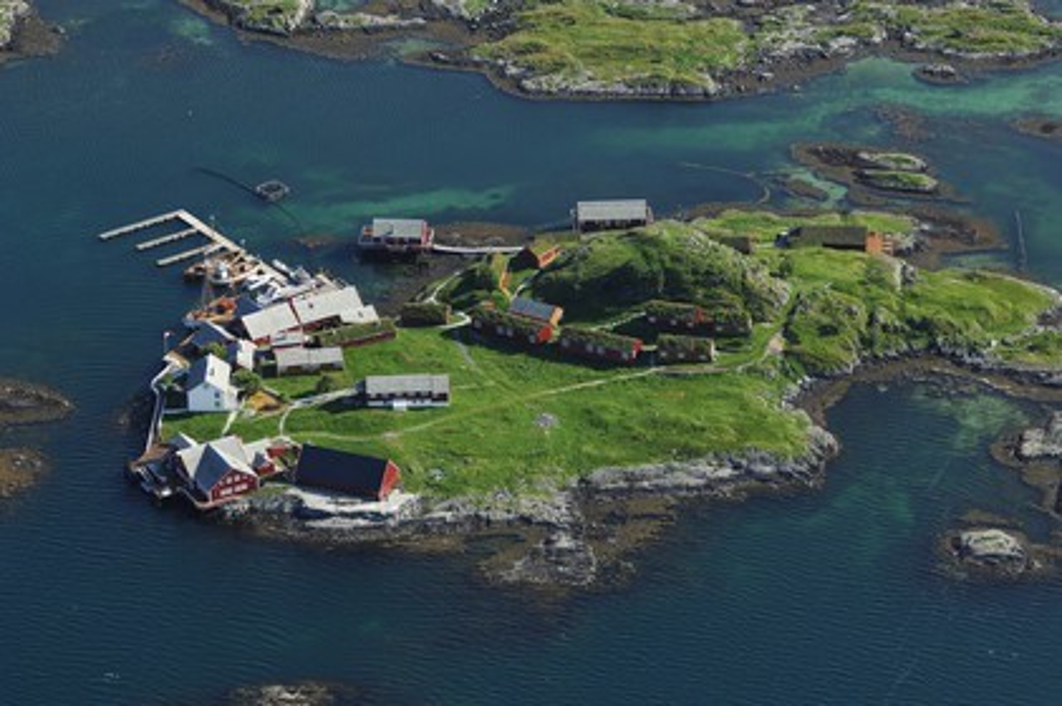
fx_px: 3626
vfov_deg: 11.1
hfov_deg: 16.7
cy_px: 353
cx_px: 531
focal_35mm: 123
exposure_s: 1/1000
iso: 100
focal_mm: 82
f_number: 2.8
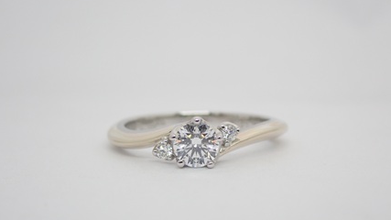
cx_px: 197
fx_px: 974
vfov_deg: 12.9
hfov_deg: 22.7
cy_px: 133
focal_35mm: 94
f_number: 4.3
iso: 200
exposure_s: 1/125
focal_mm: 14.62
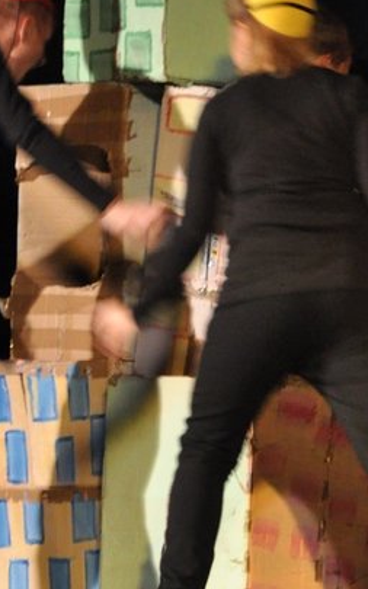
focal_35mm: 361
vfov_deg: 5.8
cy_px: 68
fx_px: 5795
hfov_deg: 3.6
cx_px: 214
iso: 2000
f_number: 5.6
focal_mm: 98
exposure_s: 1/60
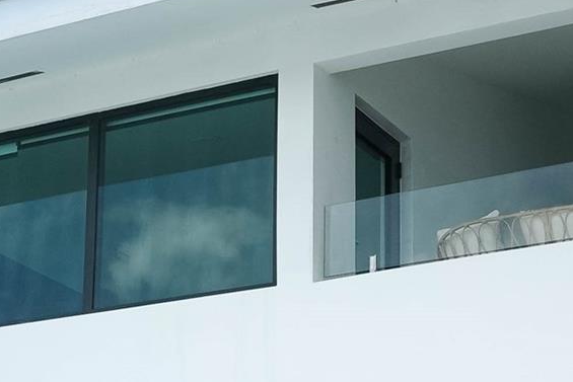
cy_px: 433
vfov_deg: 13.1
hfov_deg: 20.0
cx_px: 285
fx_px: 1624
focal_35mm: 102
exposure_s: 1/400
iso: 640
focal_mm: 24
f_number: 5.6
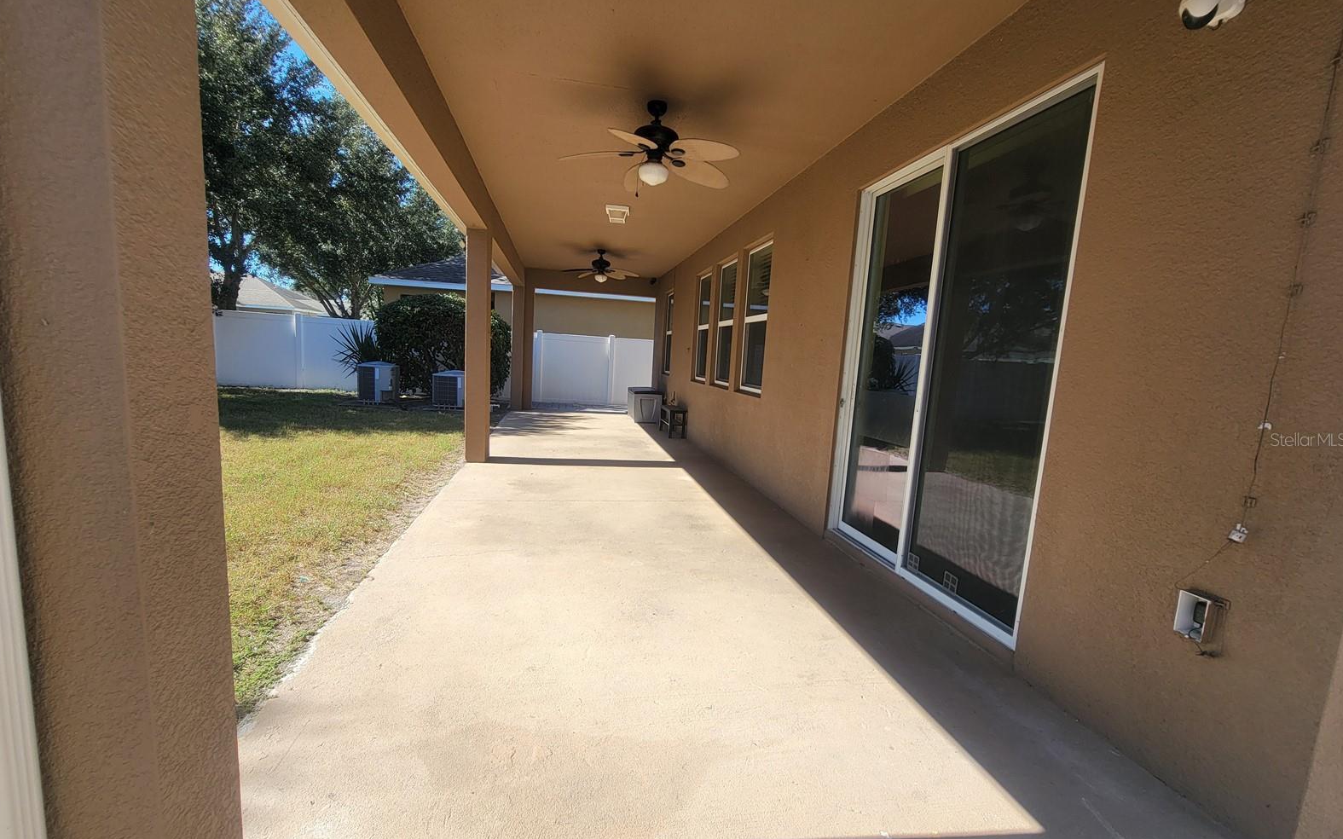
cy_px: 439
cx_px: 669
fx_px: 512
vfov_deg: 78.6
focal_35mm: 14
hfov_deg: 105.3
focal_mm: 2.2
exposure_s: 1/650
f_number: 2.2
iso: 50
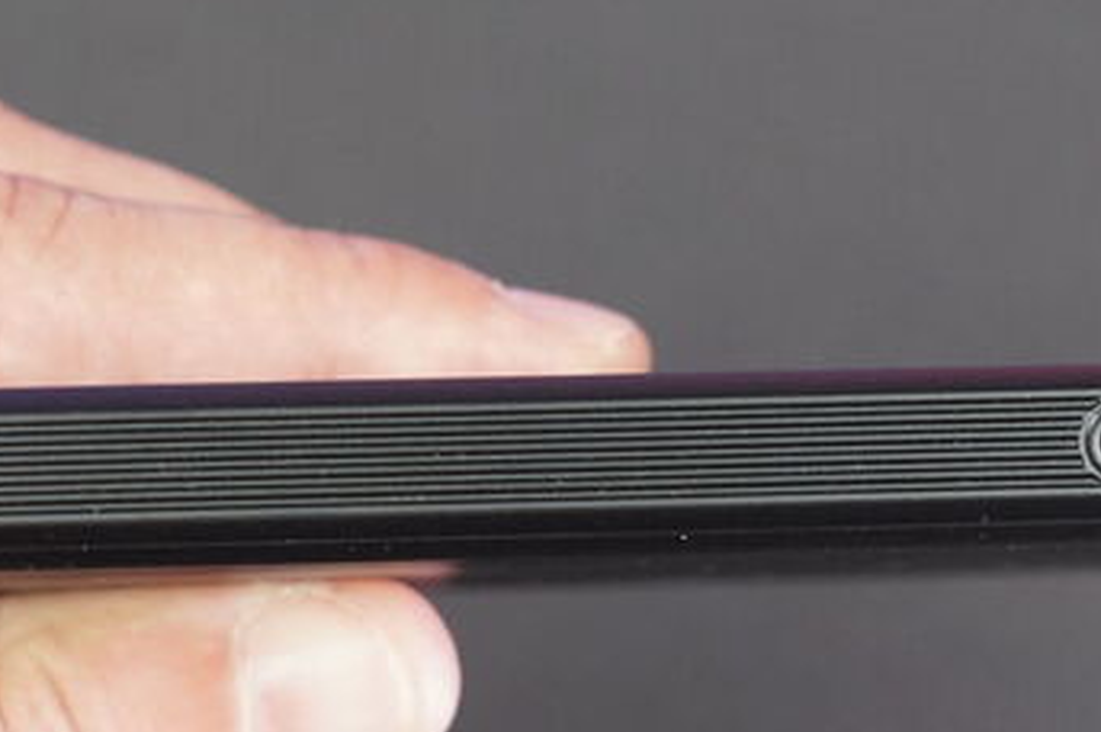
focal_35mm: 115
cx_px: 852
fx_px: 3514
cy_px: 604
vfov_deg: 11.8
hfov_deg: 17.7
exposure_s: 1/125
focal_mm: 41
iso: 2000
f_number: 6.3
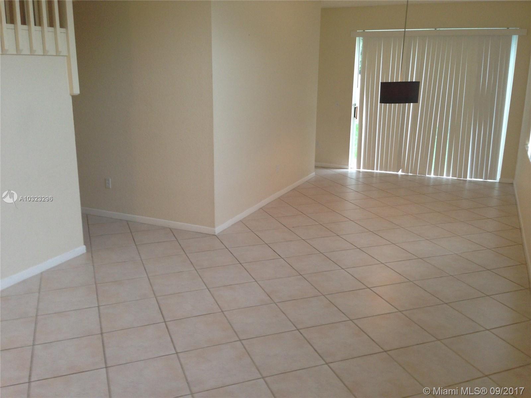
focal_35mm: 33
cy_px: 199
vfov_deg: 42.9
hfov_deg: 55.4
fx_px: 506
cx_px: 266
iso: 80
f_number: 2.4
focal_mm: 4.13
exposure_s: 1/20
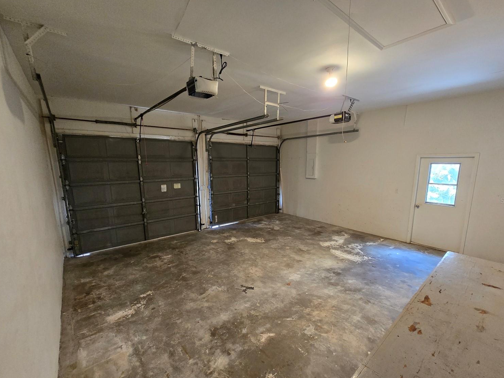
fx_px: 204
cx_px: 261
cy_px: 200
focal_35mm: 14
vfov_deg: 85.6
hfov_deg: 102.0
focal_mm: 2.2
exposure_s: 1/60
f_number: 2.2
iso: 800
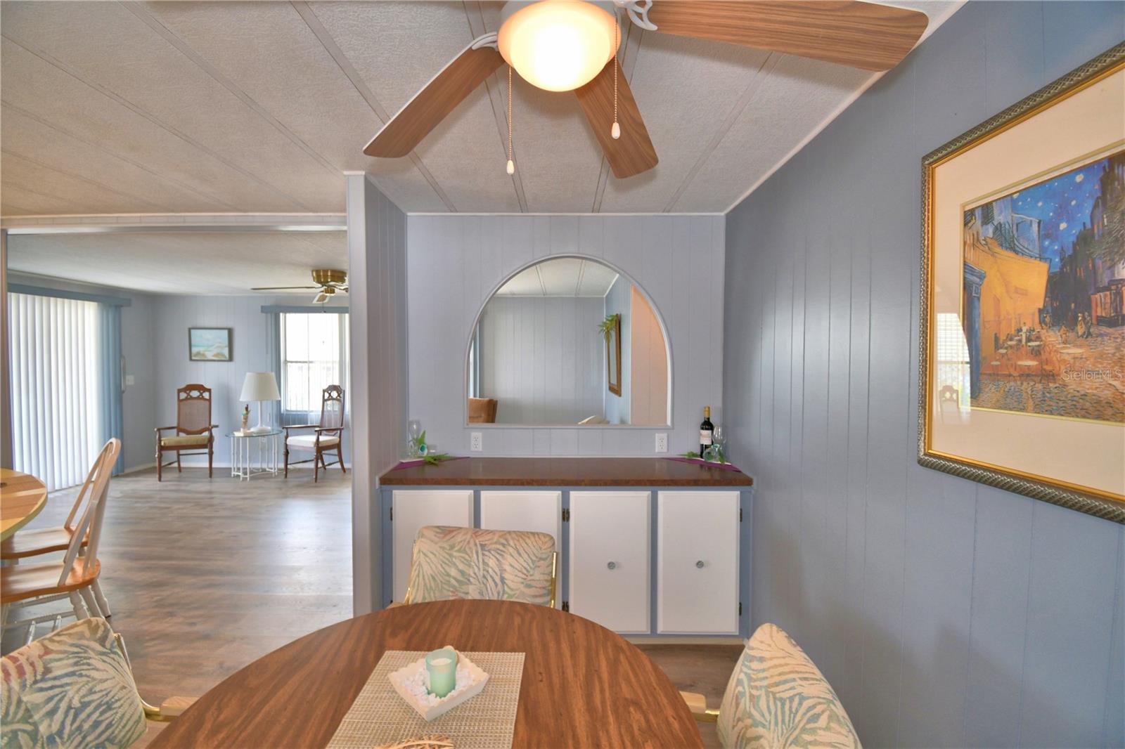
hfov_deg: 100.4
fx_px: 469
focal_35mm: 15
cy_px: 374
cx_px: 562
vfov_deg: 77.3
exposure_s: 1/30
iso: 220
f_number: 4.5
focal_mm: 10
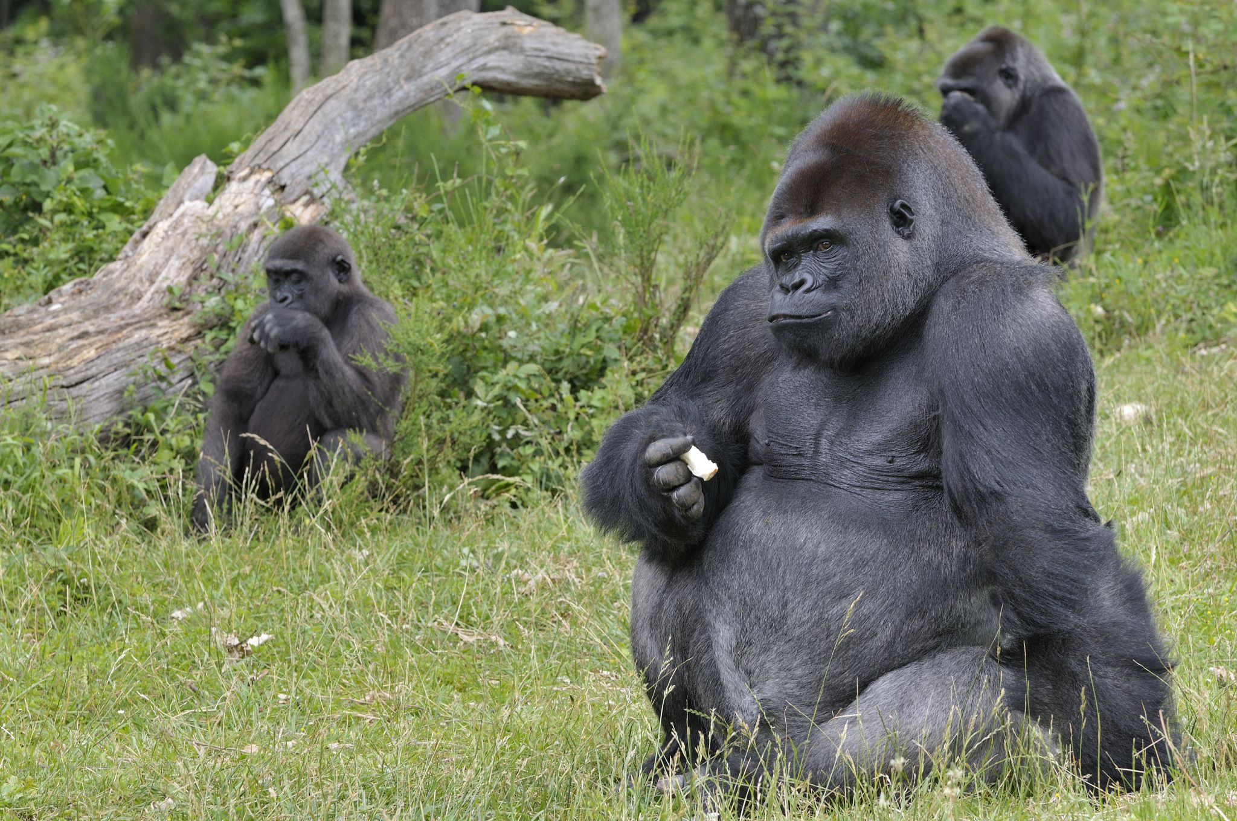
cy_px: 410
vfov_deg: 6.5
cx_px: 618
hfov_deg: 9.8
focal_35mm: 210
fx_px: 7207
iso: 320
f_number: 6.3
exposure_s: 1/80
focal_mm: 140
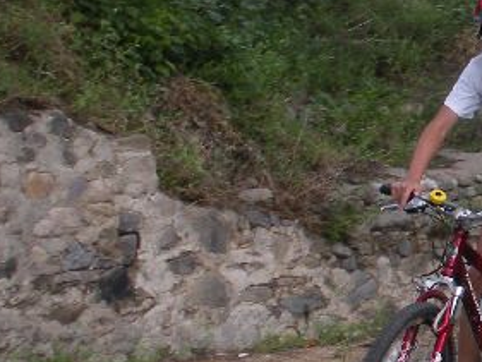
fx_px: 1825
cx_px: 760
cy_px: 22
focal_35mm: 131
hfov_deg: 13.9
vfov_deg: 11.2
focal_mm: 6.3
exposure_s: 1/220
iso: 64
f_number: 3.5
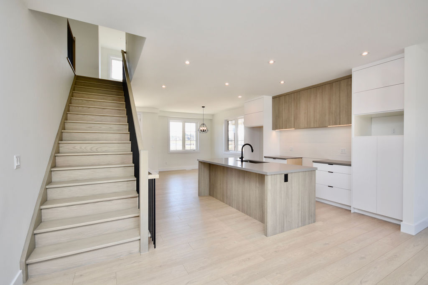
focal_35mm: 16
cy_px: 142
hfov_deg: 95.0
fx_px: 196
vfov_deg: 72.1
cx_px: 214
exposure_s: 1/100
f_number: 5
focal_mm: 11
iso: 200
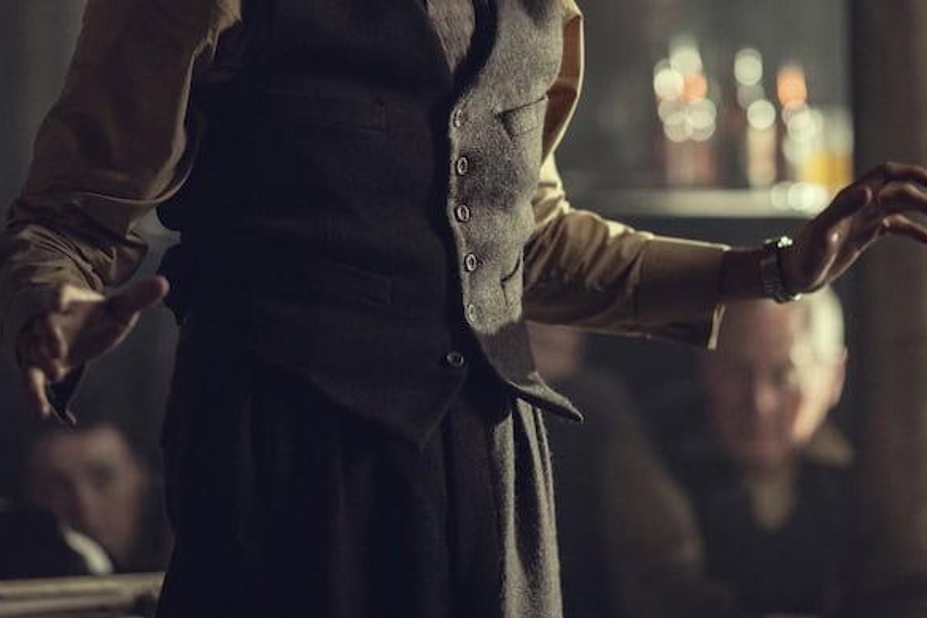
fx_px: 4507
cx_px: 601
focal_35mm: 175
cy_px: 51
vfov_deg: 7.8
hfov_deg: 11.7
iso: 1600
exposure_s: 1/125
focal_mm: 85
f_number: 1.4
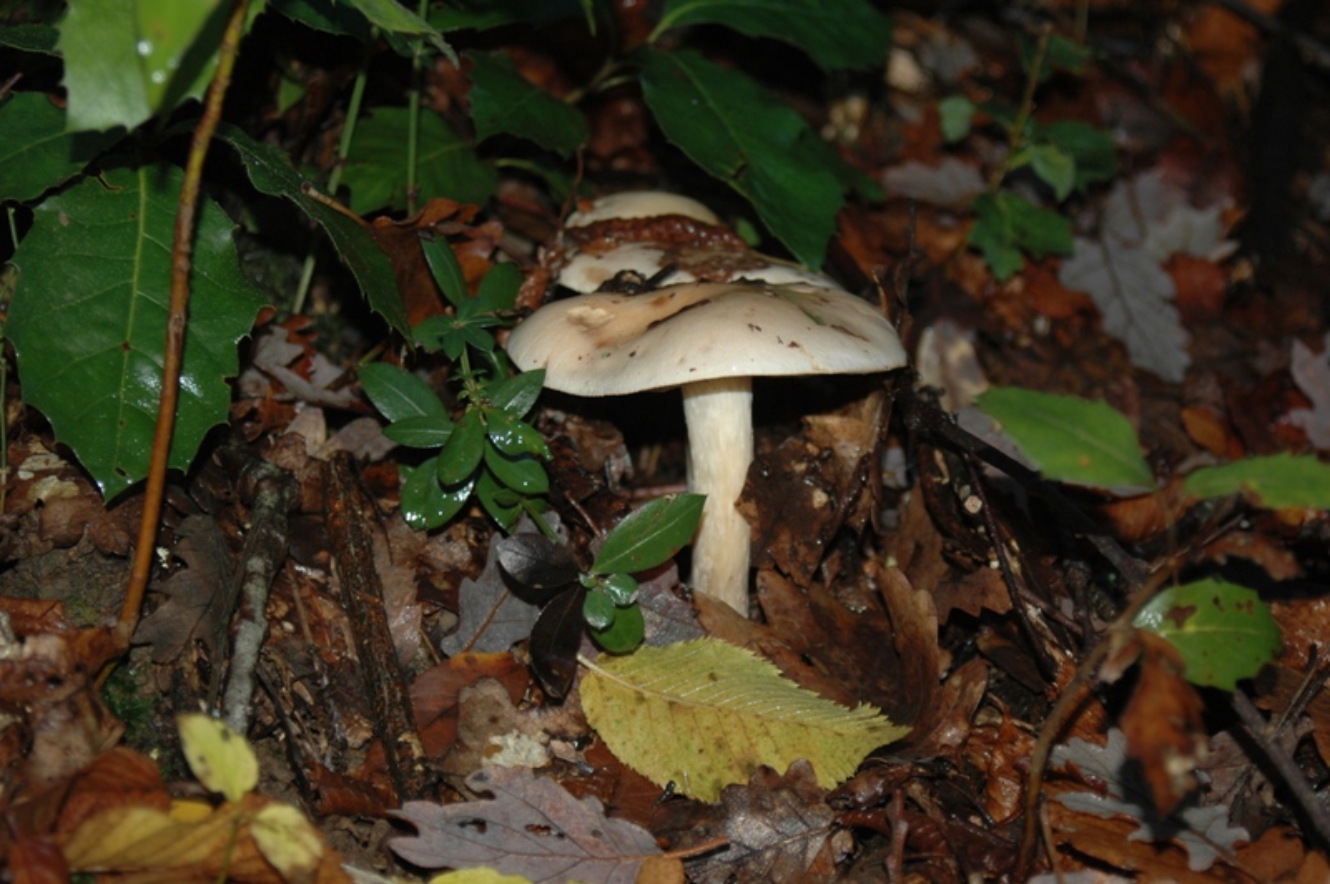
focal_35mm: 120
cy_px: 442
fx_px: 4430
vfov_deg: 11.4
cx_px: 665
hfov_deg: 17.1
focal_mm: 80
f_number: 5.6
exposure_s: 1/60
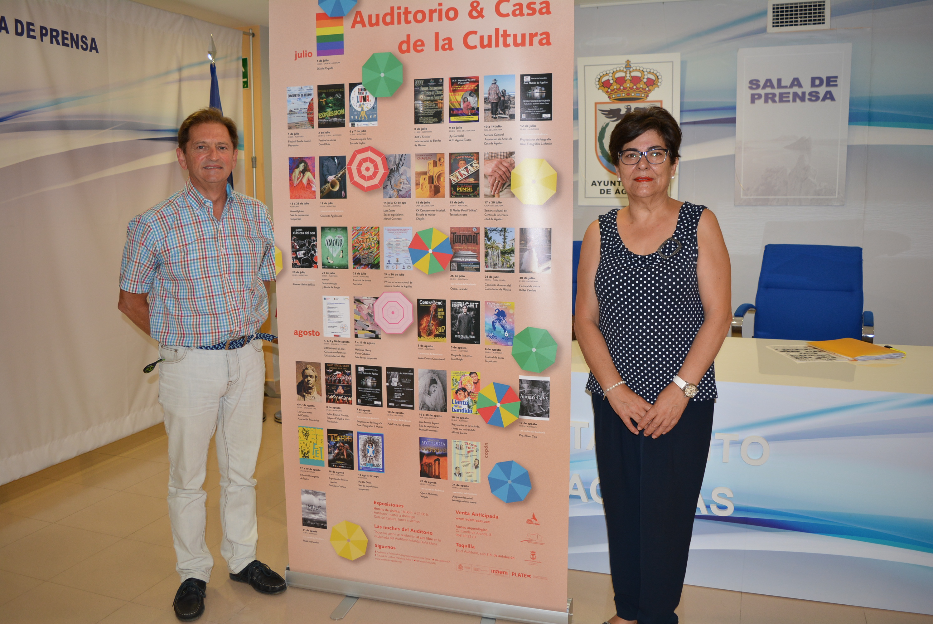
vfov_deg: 43.7
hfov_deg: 61.9
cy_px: 312
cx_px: 466
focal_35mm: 30
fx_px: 778
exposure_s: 1/60
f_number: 4
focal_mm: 20
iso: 400
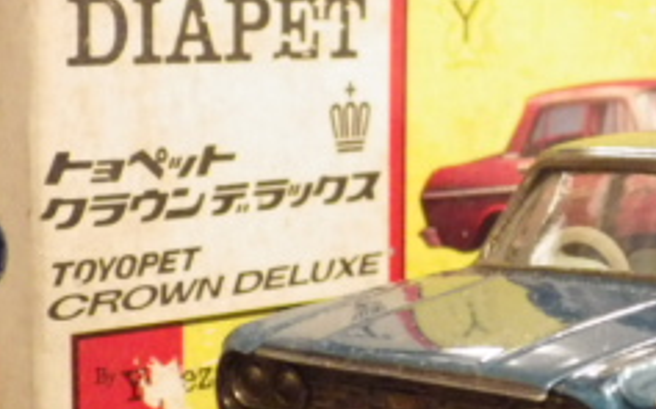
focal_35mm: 143
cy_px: 204
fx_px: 2556
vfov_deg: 9.2
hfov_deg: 14.6
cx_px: 435
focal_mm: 9
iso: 800
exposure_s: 1/30
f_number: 3.8
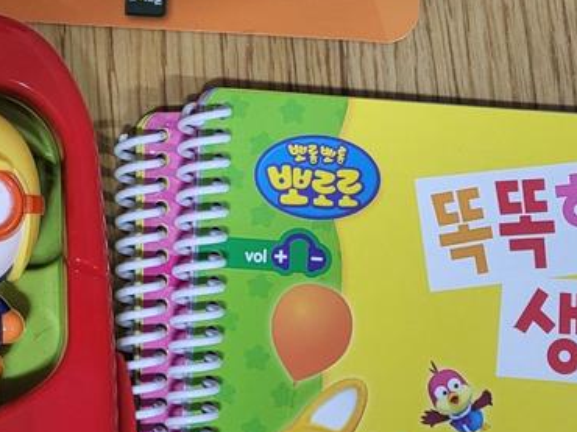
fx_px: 1499
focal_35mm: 90
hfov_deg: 20.8
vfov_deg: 16.4
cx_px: -56
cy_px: 156
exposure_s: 1/40
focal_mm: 4.25
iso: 250
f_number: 1.8
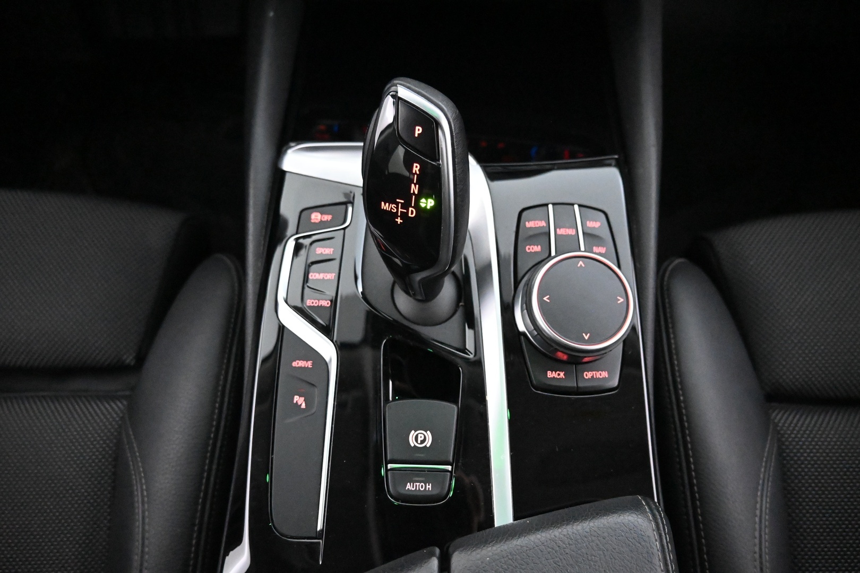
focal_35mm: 24
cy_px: 286
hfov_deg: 73.7
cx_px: 430
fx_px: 573
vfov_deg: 53.1
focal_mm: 16
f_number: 3.5
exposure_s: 1/50
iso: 12800
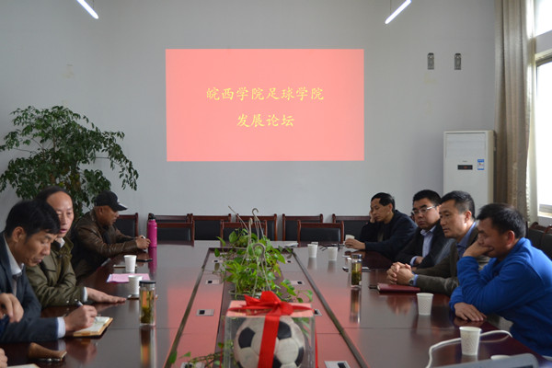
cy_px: 184
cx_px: 276
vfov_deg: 25.8
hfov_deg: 37.9
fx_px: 805
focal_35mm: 52
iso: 900
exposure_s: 1/60
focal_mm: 35
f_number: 4.5
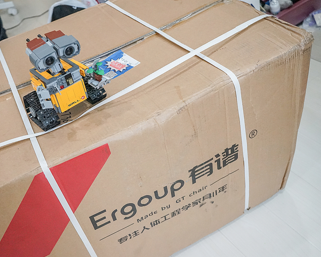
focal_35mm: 37
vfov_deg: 40.1
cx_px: 133
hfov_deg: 48.9
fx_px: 352
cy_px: 131
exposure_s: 1/100
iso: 6400
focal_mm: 32
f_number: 5
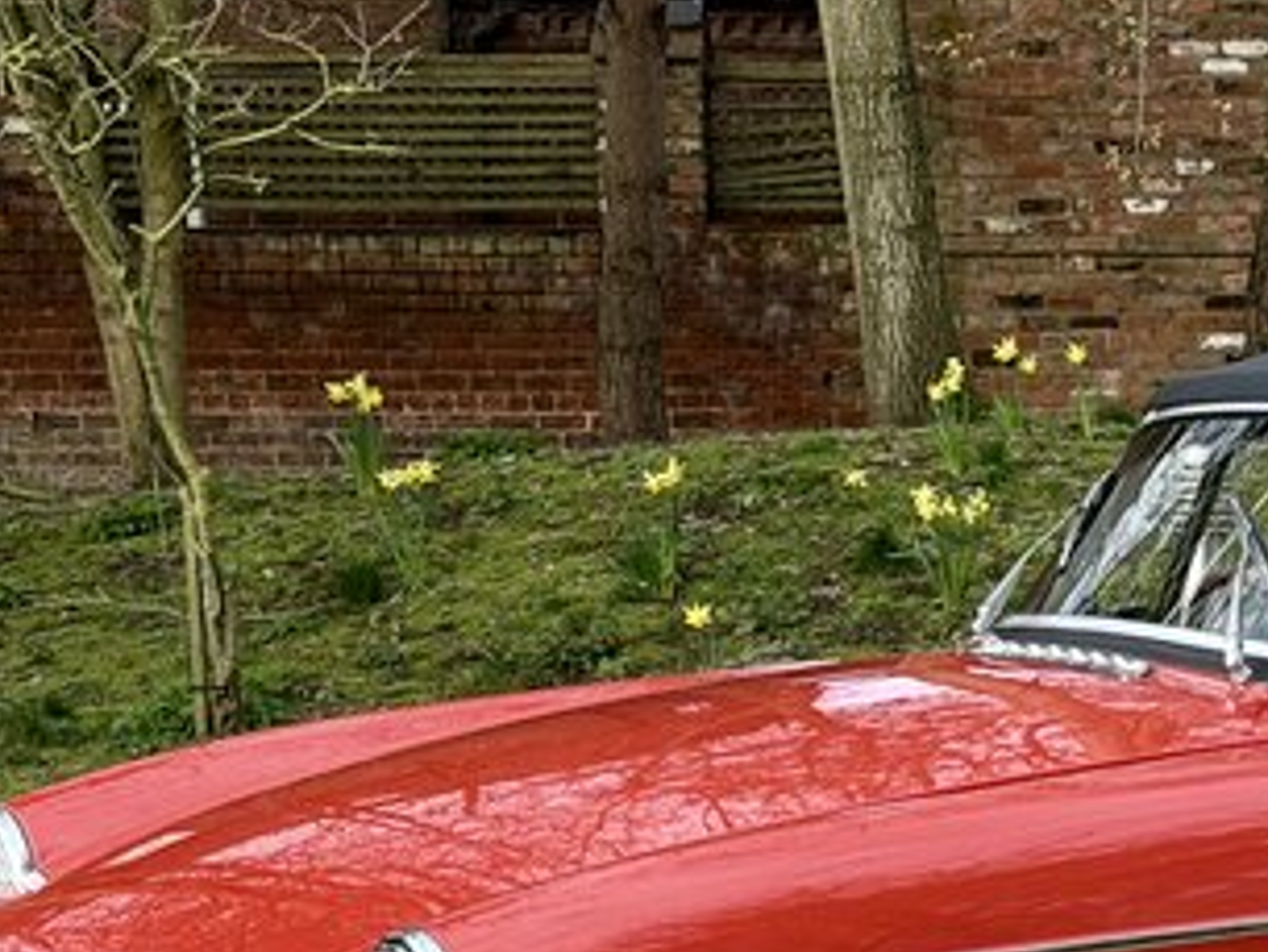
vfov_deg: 11.5
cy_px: 1143
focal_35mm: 126
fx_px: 4617
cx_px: 1393
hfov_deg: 15.2
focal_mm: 6.76
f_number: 1.78
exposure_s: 1/819
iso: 64
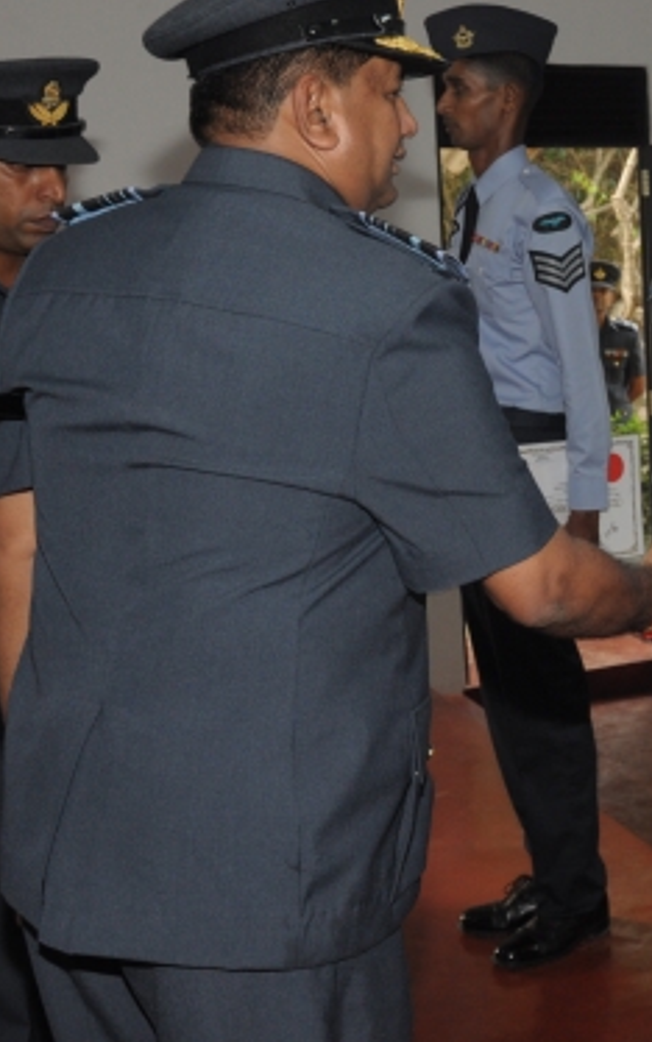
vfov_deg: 34.0
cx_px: 794
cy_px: 465
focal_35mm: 60
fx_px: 1703
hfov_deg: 20.2
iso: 640
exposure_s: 1/80
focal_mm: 21
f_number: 6.3
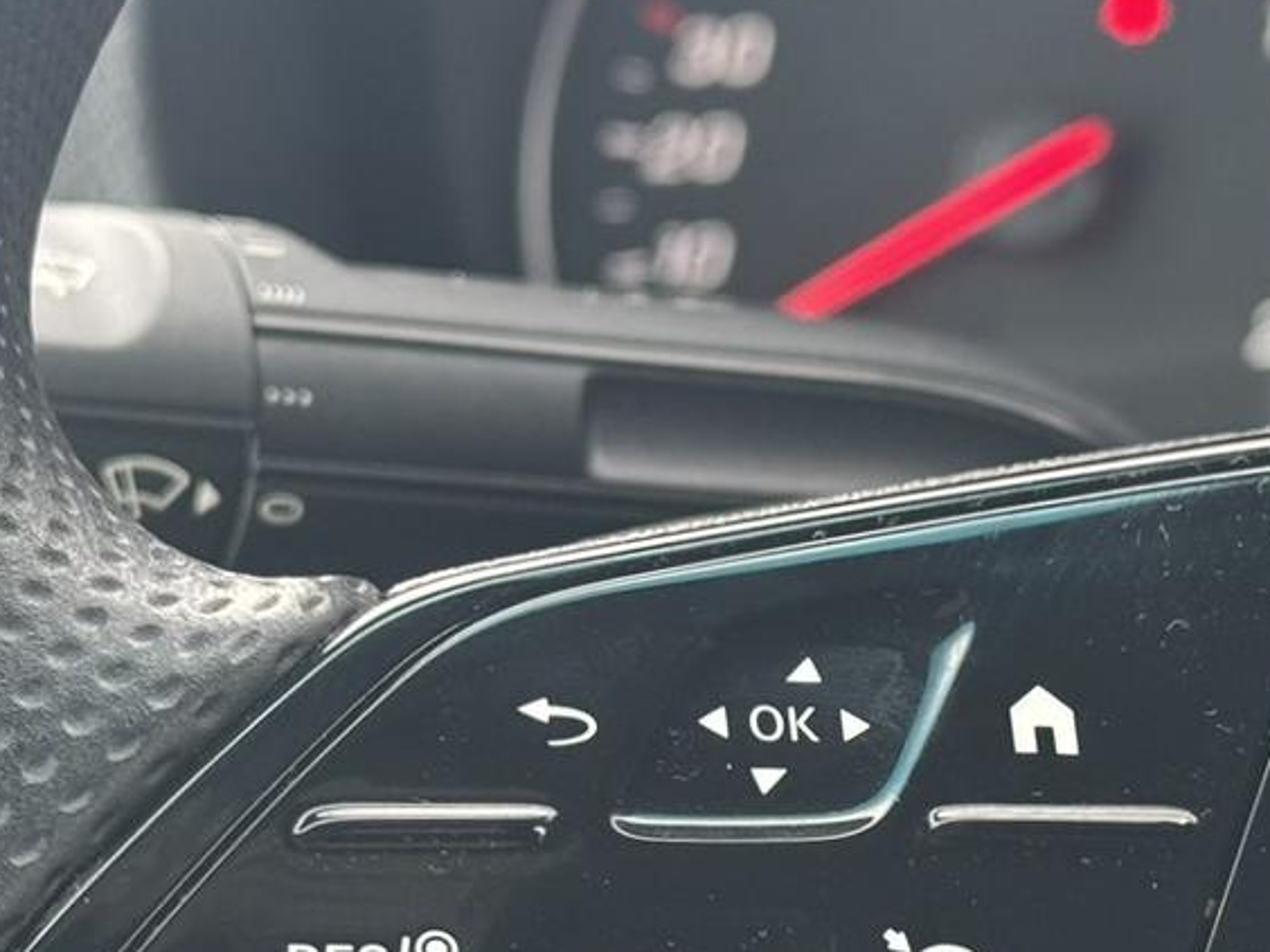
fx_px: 3999
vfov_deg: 13.4
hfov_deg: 18.0
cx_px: 545
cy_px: 979
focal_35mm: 109
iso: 100
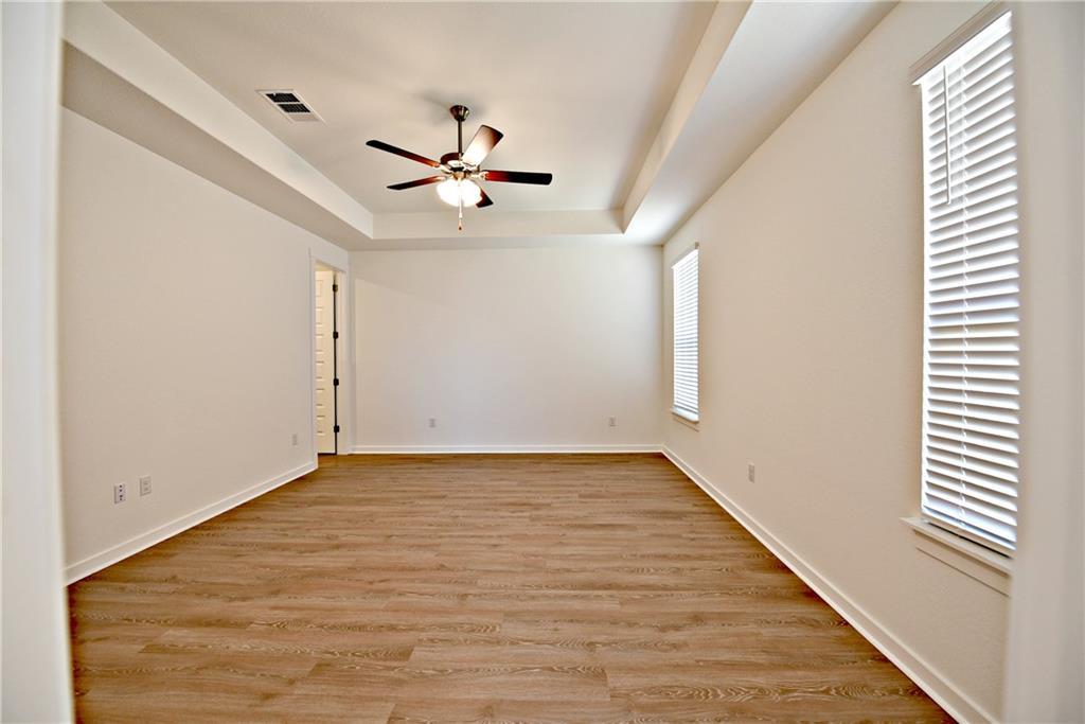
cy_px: 362
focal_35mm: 14
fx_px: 422
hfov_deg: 104.2
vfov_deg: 81.2
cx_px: 542
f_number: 4
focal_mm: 14
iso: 400
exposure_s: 1/60
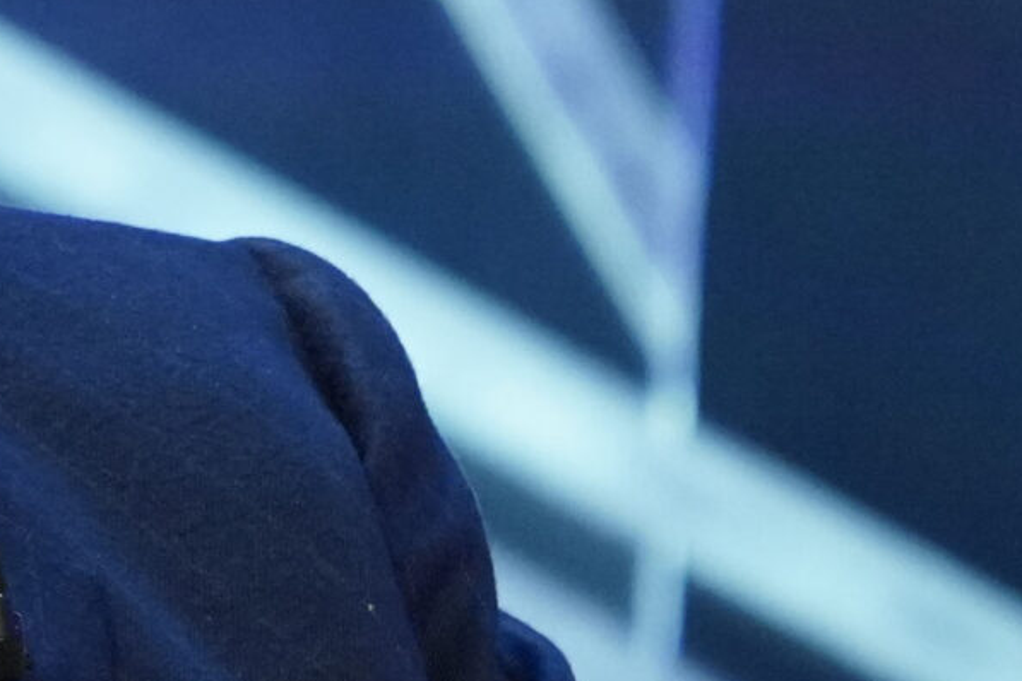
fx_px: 73096
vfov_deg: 0.5
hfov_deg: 0.8
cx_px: -793
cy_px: -352
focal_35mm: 2575
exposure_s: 1/250
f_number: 5.6
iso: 4000
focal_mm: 400
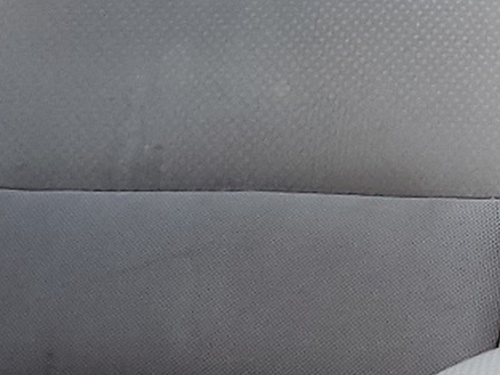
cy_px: -86
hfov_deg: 13.7
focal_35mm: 133
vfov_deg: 10.9
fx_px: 1922
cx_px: 797
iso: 74
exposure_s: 1/120
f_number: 1.5
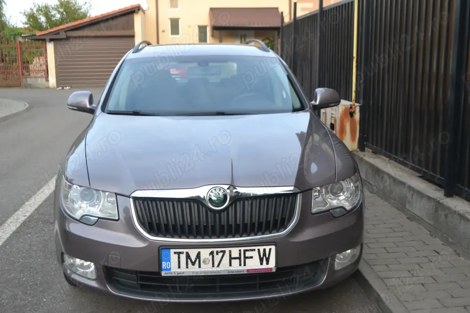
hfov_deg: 49.6
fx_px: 509
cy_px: 156
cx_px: 235
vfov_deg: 34.2
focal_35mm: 39
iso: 400
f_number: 4.5
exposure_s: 1/100
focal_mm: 26
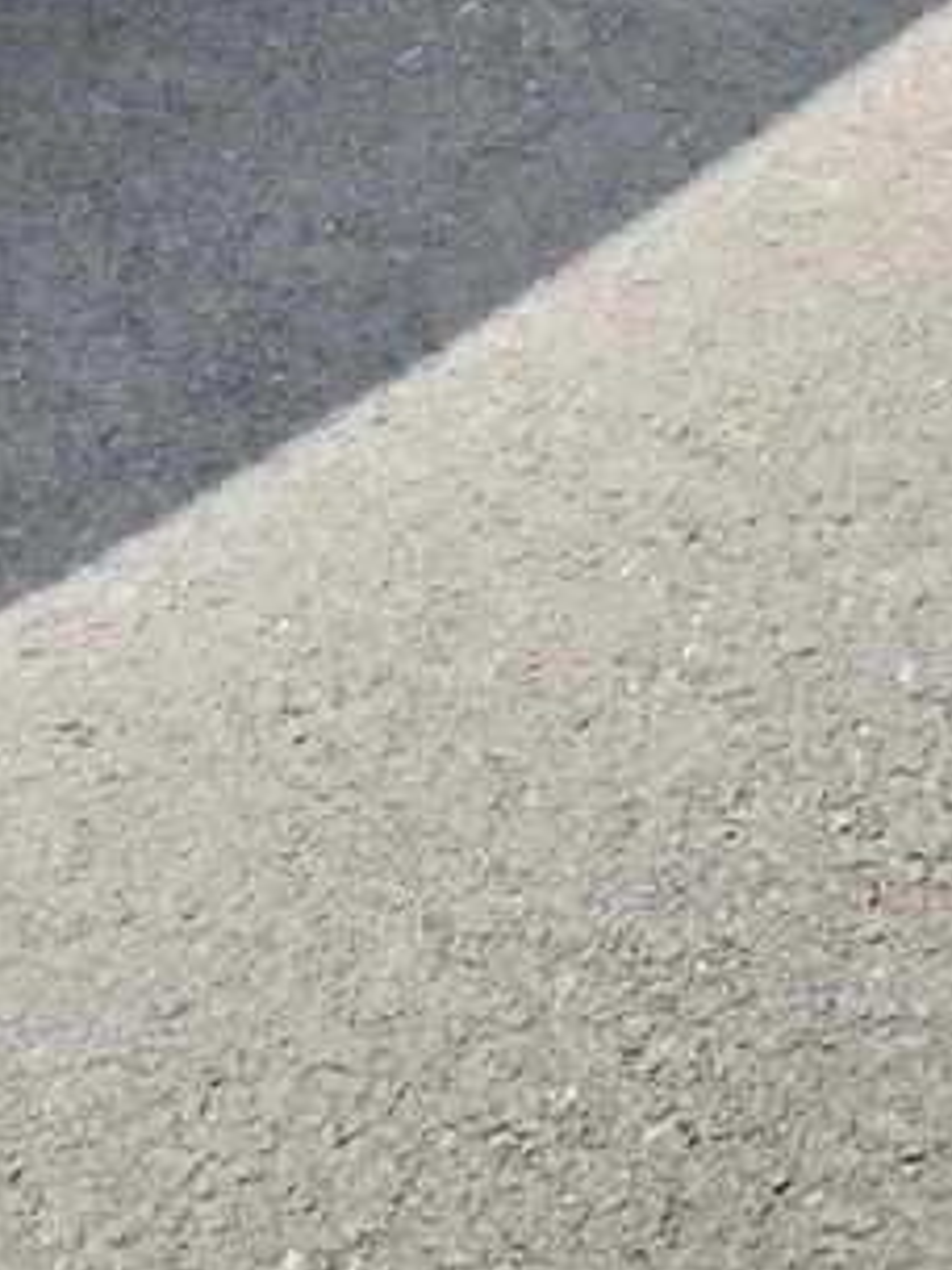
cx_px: 806
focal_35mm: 114
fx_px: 4180
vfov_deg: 14.6
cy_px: -1178
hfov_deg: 12.9
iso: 100
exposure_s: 1/387
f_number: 1.8
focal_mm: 4.75
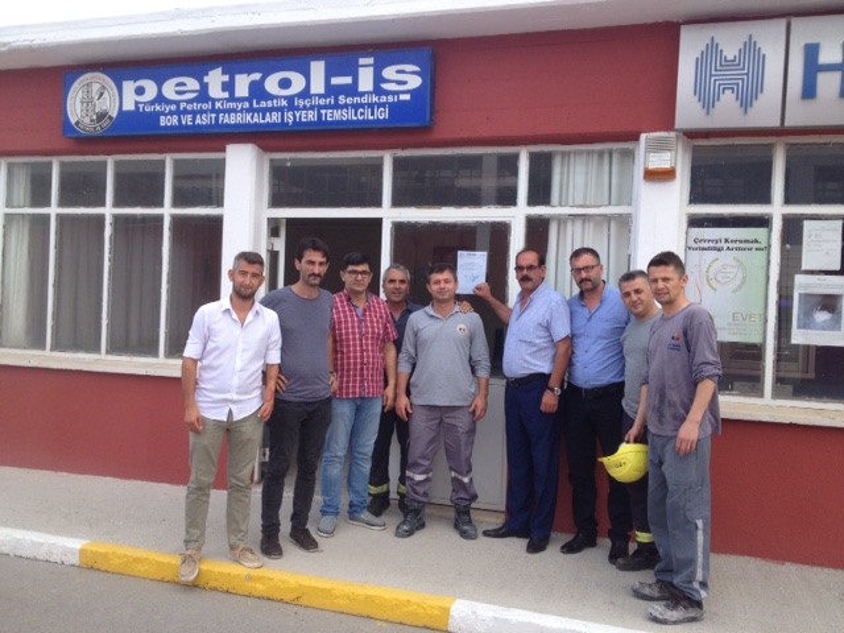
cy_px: 316
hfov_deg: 52.6
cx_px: 422
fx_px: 853
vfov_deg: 40.7
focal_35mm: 35
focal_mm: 4.28
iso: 50
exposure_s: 1/476
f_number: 2.4
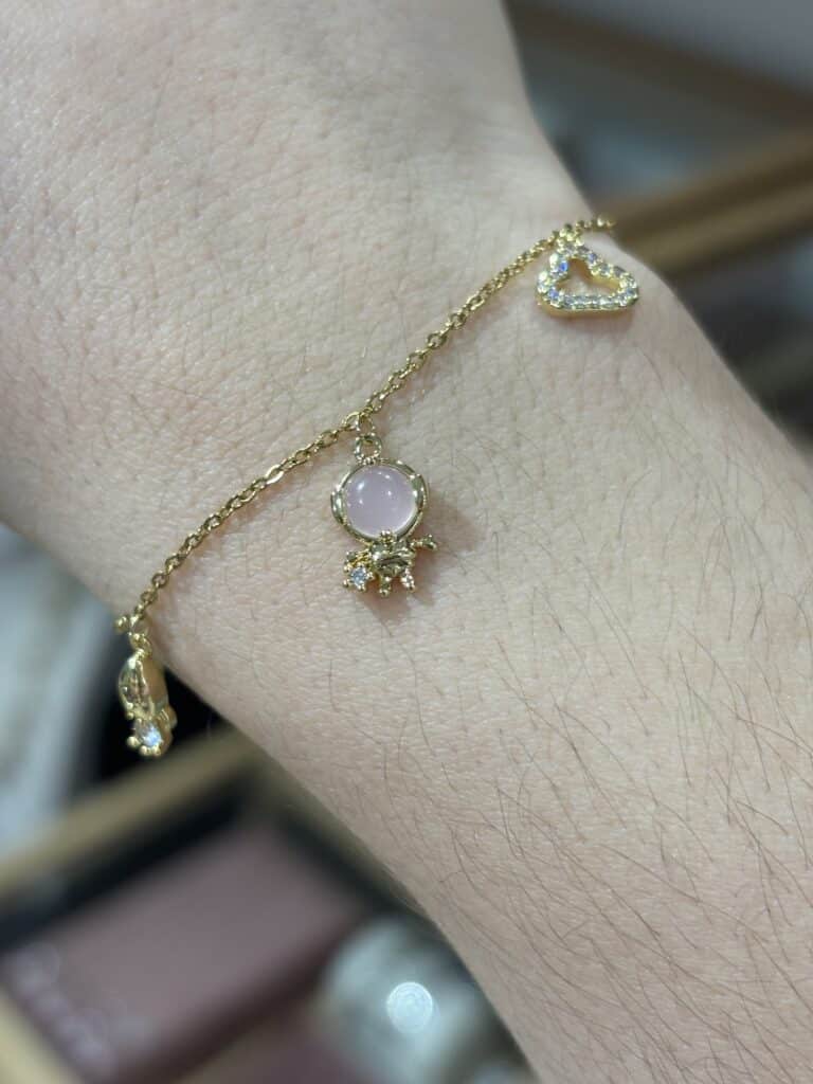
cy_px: 542
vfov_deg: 36.8
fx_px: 1628
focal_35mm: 52
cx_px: 406
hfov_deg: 28.0
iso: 25
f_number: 1.6
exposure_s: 1/50
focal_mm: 5.96
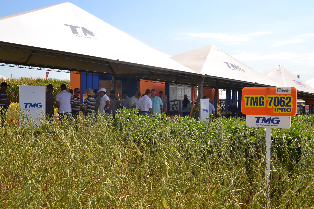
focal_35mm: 42
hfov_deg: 46.4
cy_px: 104
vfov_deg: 31.9
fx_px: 366
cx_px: 157
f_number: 10
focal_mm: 28
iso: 100
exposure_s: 1/200
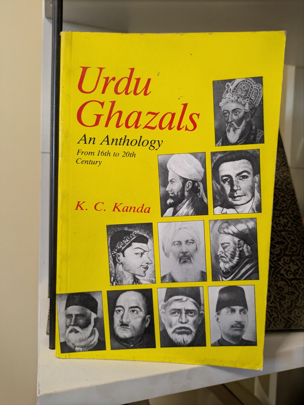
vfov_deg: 69.4
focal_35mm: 25
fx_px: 292
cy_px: 202
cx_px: 152
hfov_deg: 54.9
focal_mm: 5.43
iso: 355
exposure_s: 1/50
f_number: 1.89
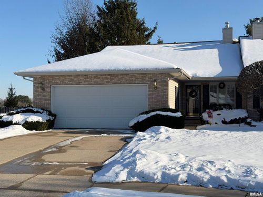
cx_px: 132
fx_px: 365
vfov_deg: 30.3
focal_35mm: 48
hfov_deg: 39.7
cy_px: 98
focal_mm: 6.76
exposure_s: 1/7874
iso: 80
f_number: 1.78
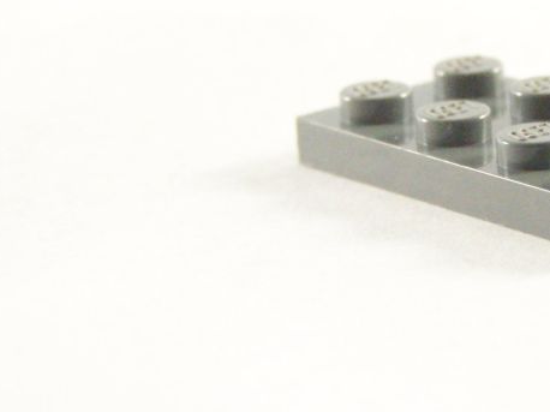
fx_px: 3732
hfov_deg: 8.4
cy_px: 96
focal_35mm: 235
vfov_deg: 6.3
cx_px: 558
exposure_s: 1/60
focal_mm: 17.5
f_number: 3.2
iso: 400
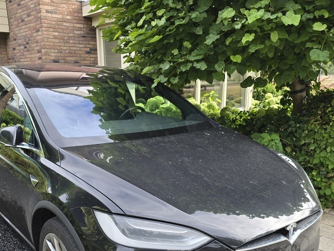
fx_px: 347
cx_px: 142
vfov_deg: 39.0
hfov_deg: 51.2
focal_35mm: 36
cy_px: 177
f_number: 1.7
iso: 25
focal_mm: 6.3
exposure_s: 1/180
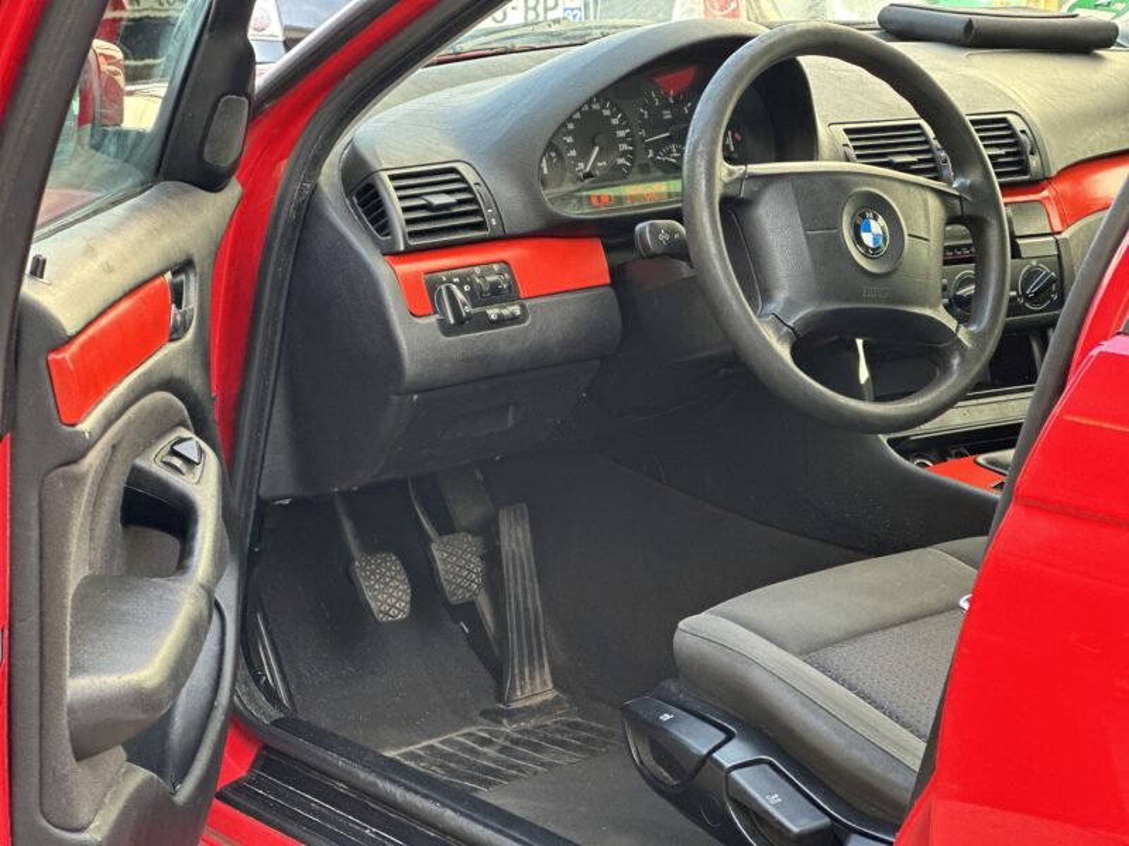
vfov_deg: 19.1
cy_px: 423
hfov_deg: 25.3
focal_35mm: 77
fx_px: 2511
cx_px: 564
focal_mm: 9
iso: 200
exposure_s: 1/121
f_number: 2.8
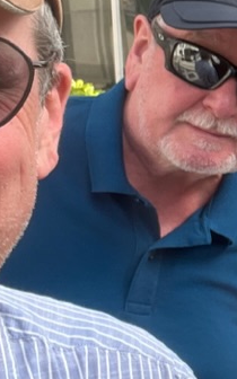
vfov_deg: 22.1
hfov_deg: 12.9
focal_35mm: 93
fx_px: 961
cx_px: 410
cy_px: 100
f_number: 2.2
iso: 32
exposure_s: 1/209
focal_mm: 2.71
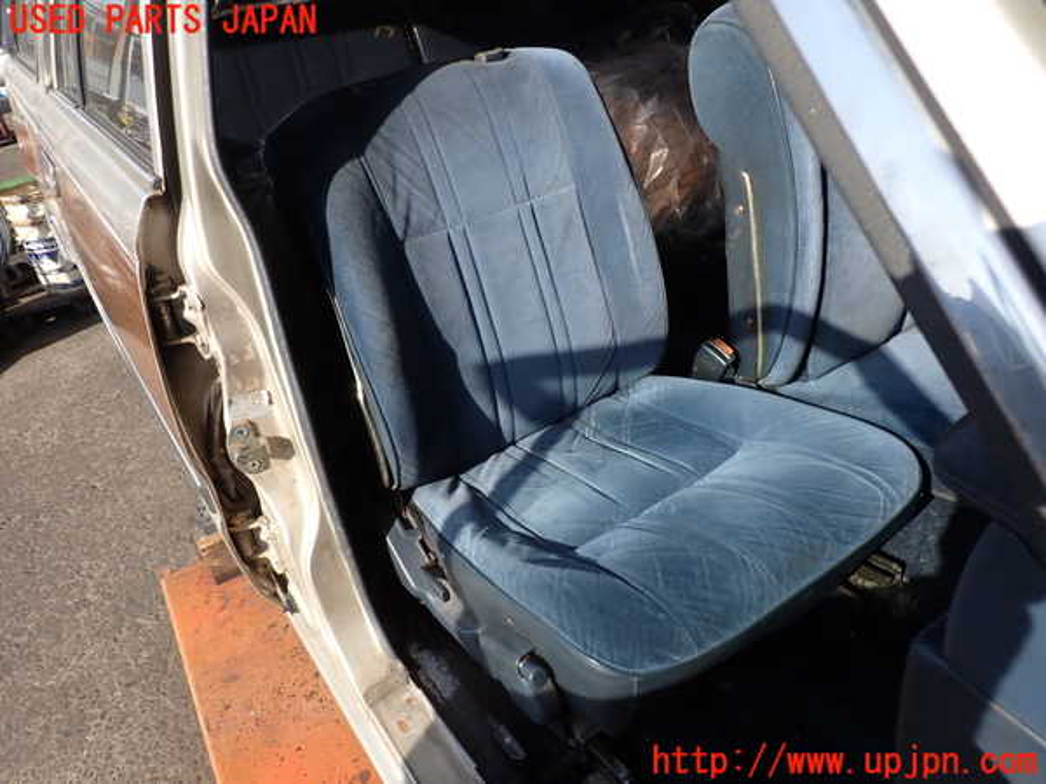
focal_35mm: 25
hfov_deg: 69.4
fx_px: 755
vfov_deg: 54.9
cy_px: 392
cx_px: 523
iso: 100
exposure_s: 1/640
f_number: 2.8
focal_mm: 4.5
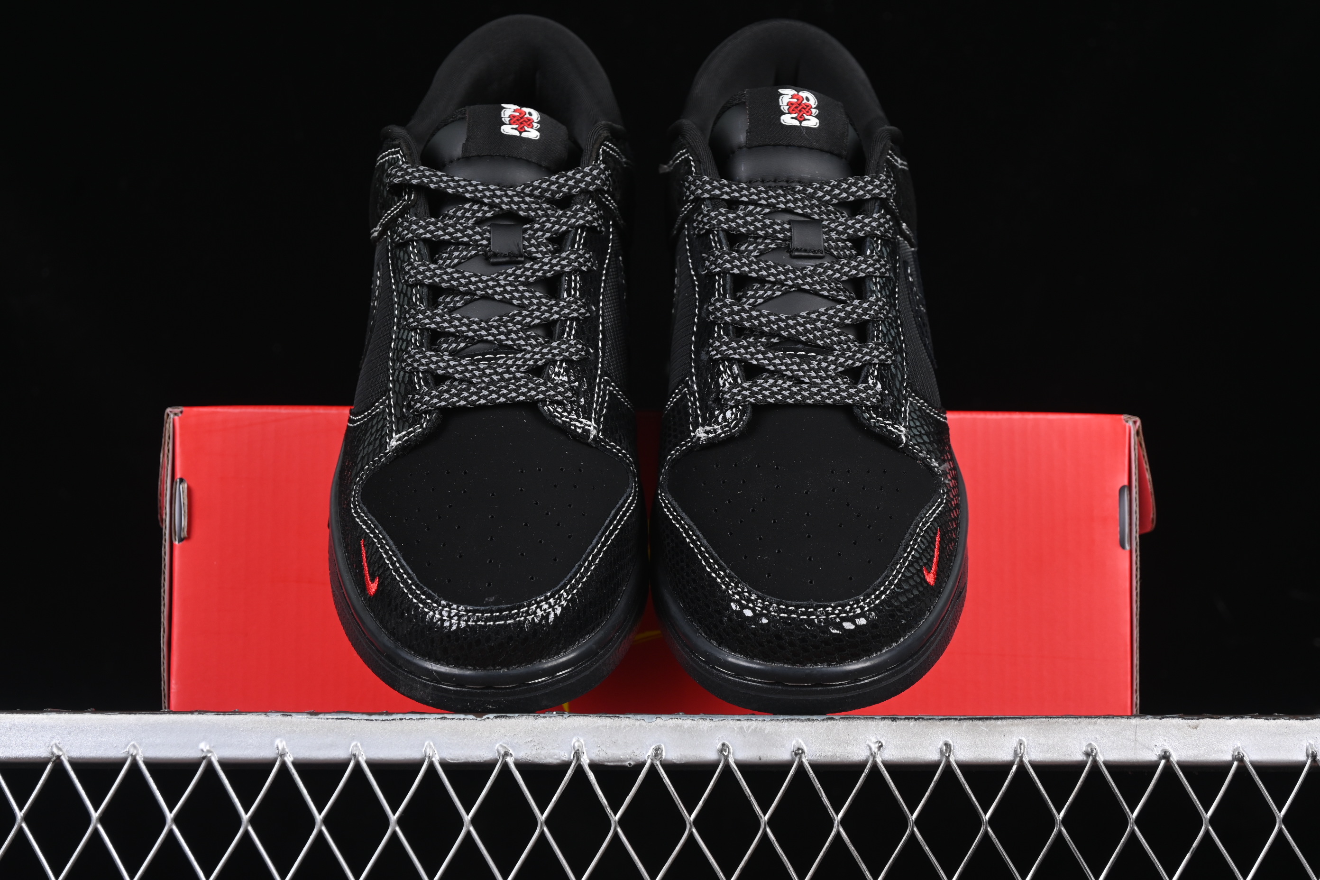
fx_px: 2750
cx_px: 660
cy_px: 440
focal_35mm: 75
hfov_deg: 27.0
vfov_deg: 18.2
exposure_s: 1/60
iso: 160
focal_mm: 50
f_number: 6.3
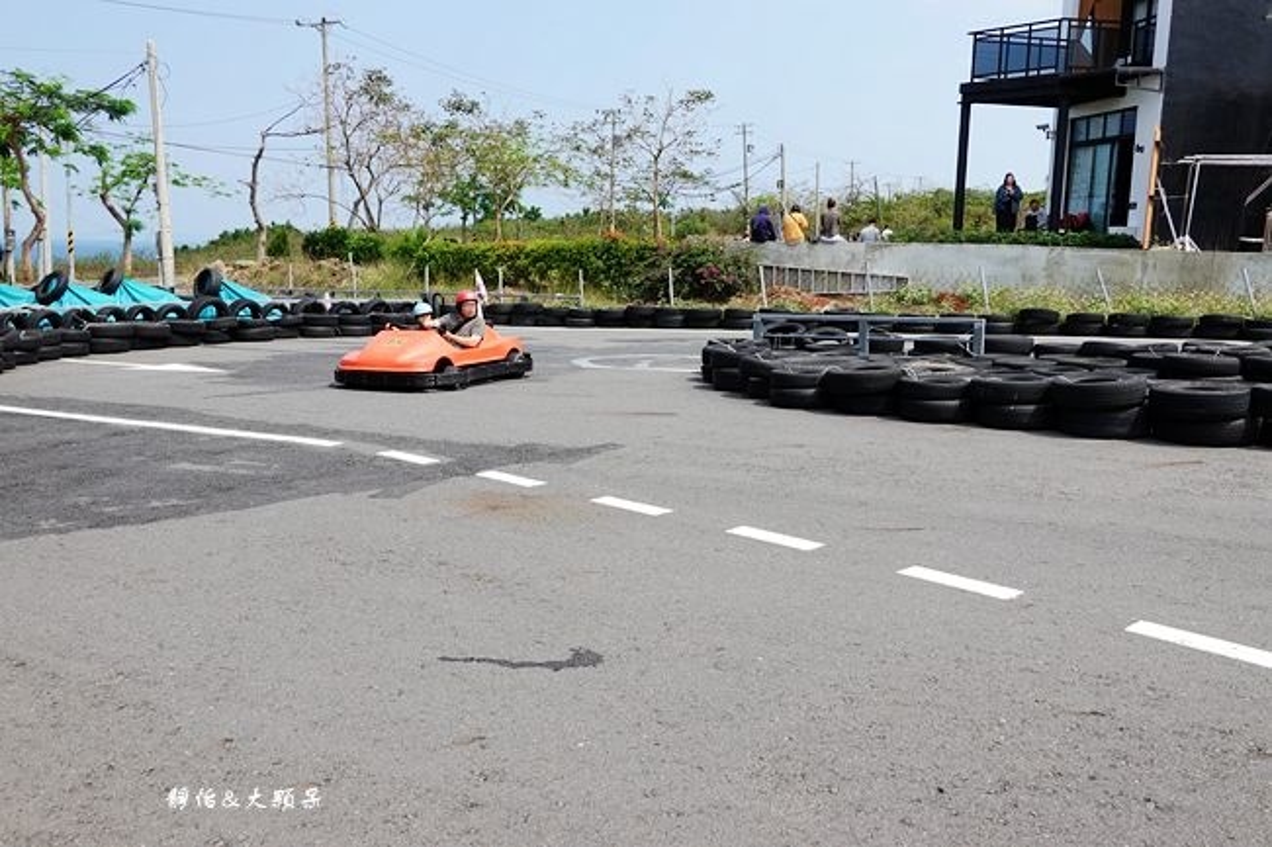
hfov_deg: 58.7
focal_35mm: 32
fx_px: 1130
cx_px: 636
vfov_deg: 41.1
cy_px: 424
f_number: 5.6
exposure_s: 1/400
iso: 125
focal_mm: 12.01
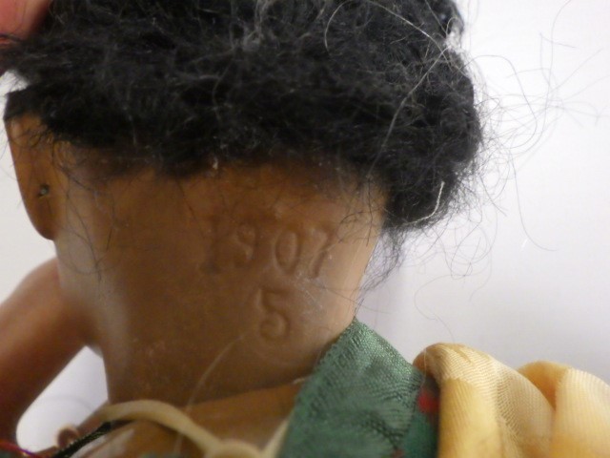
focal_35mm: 28
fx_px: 493
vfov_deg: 49.7
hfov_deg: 63.4
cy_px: 229
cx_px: 305
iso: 1600
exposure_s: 1/40
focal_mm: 5
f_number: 3.5
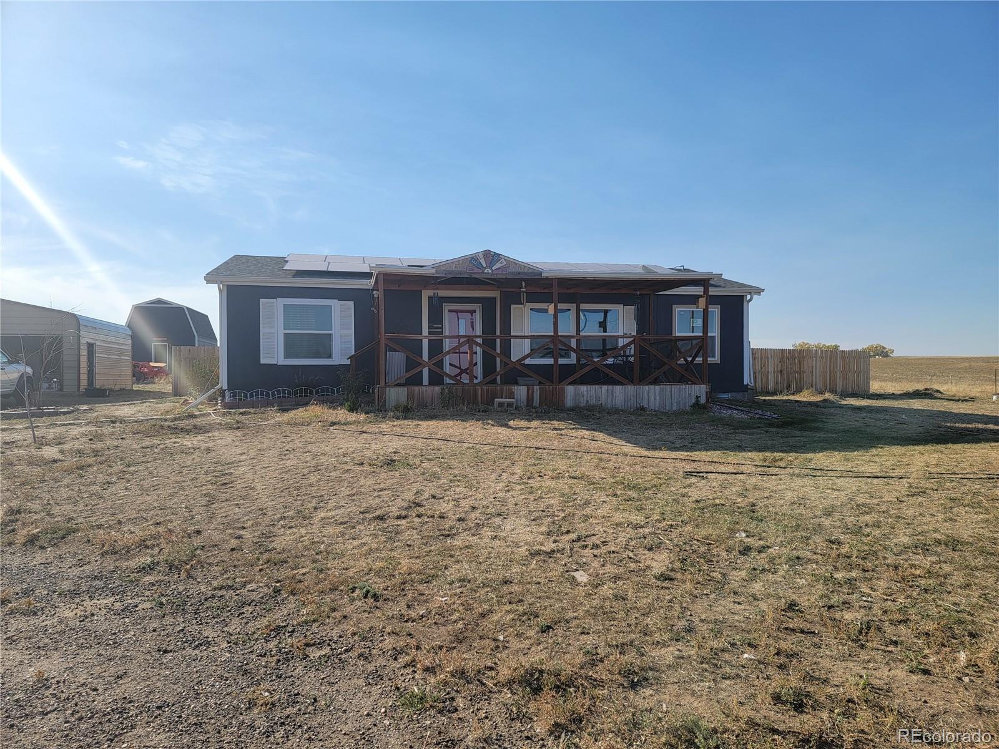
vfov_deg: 56.8
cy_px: 374
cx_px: 500
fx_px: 693
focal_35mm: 24
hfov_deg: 71.6
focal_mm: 6.7
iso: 16
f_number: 1.8
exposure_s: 1/1255
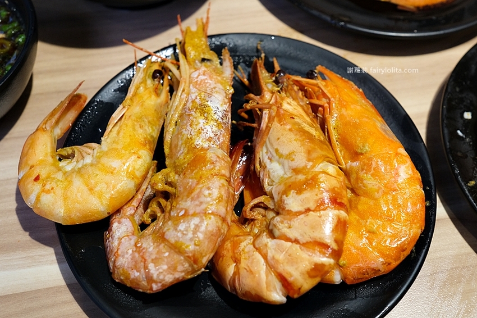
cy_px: 159
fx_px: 464
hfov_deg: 54.5
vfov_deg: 37.8
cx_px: 238
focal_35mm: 35
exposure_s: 1/30
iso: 1000
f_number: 5
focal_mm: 23
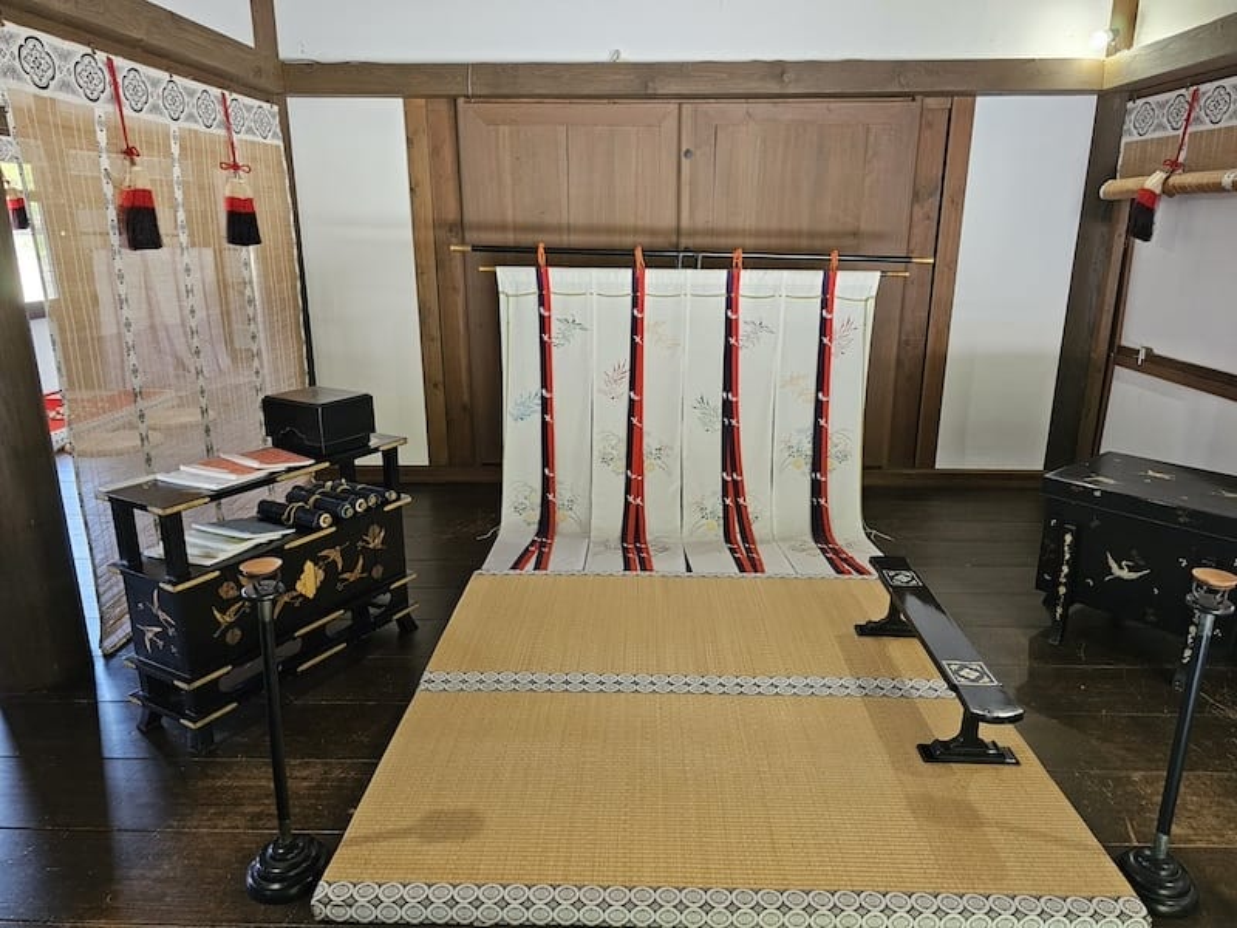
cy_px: 464
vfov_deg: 58.9
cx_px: 618
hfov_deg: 73.9
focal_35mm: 23
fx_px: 822
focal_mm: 6.3
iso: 640
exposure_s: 1/100
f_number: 1.7
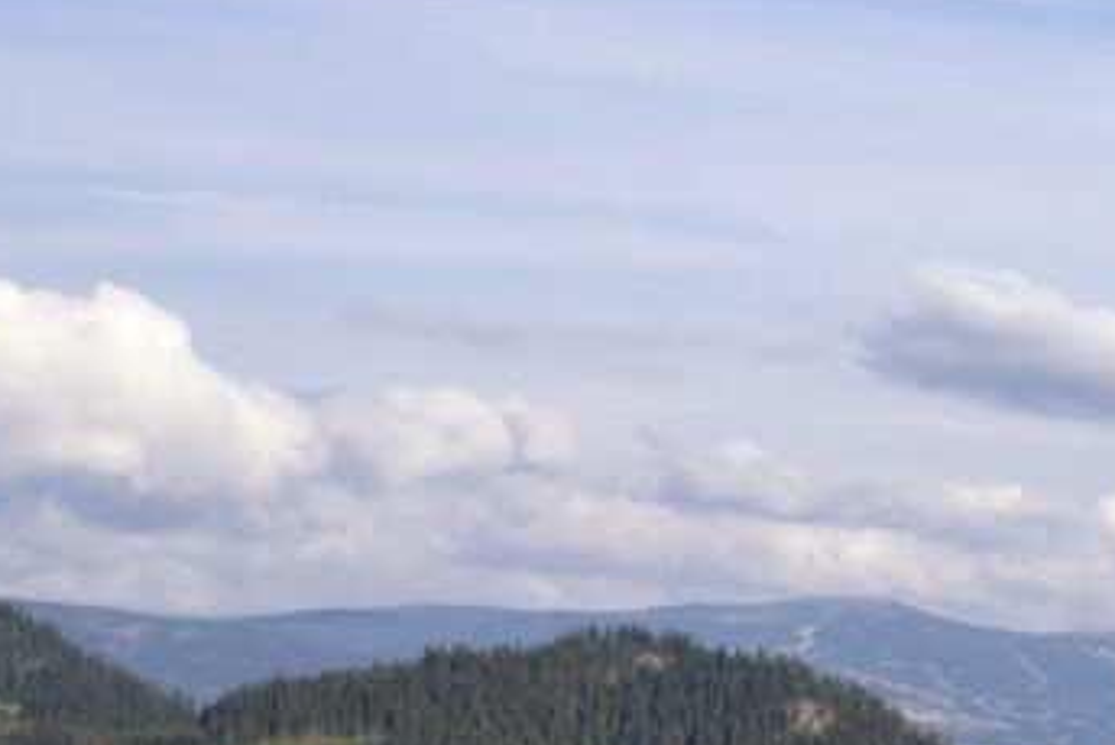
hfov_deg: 14.7
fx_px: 4061
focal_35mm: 131
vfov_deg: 10.3
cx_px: 1579
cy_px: 888
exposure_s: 1/200
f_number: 8
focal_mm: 30
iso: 100
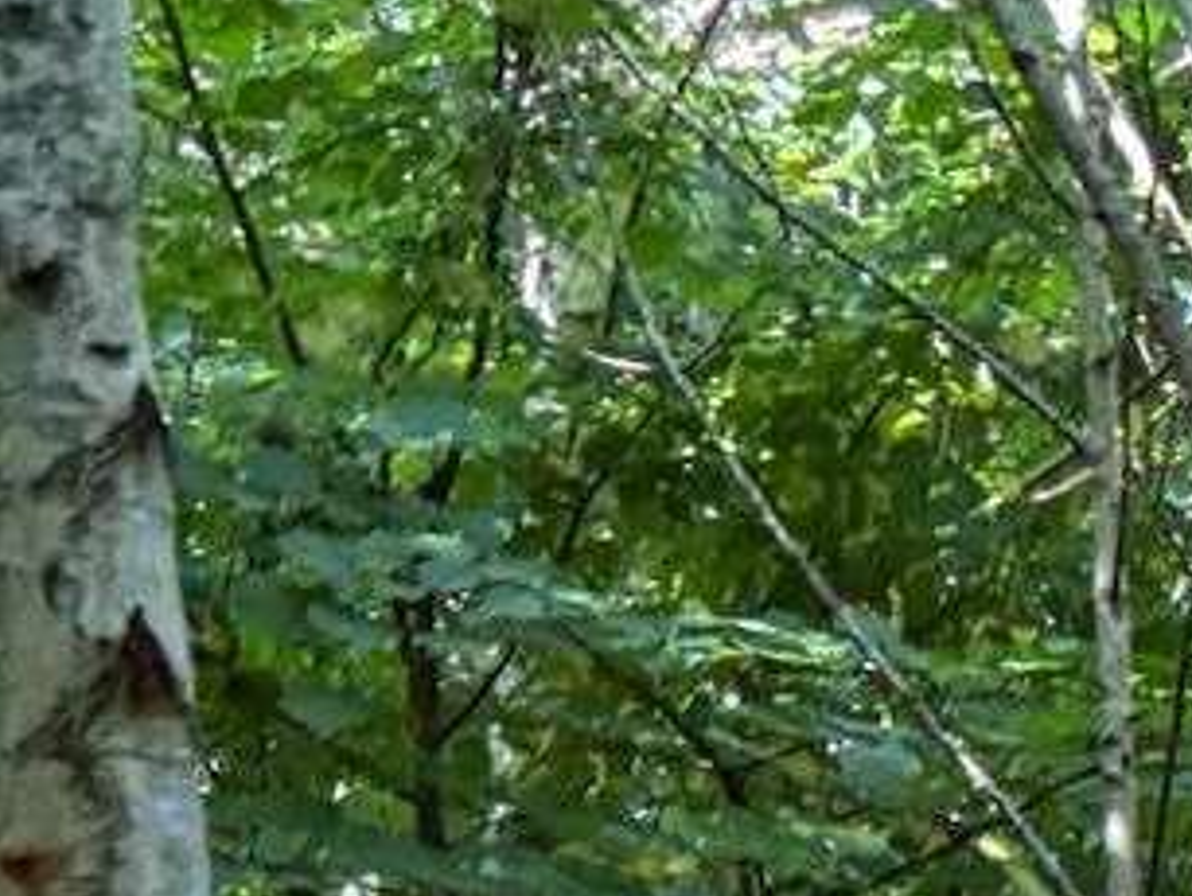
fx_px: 5996
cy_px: 2147
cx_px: 3549
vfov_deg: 7.9
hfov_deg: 9.2
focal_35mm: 174
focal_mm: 5.96
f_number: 1.6
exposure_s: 1/60
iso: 160
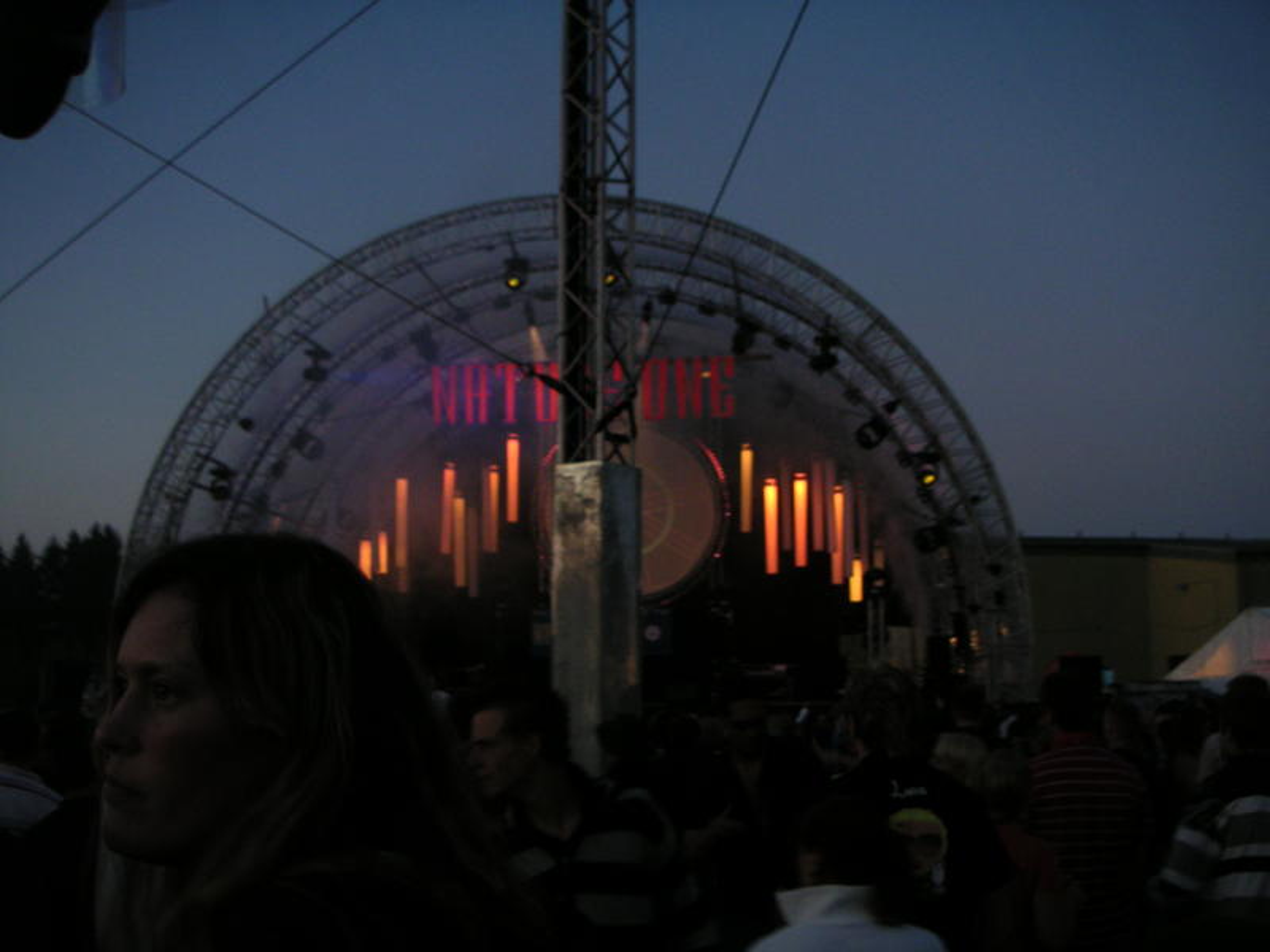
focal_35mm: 38
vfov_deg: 37.7
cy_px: 476
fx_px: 1394
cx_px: 635
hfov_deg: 49.0
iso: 100
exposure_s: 1/20
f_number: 2.8
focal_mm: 6
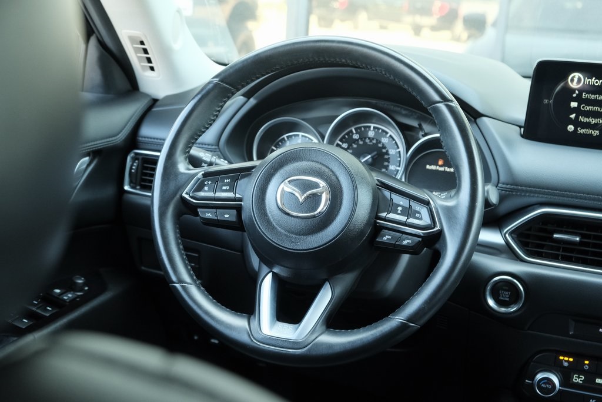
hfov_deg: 43.6
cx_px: 301
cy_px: 201
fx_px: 753
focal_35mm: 45
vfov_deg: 29.9
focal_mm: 30.2
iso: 2500
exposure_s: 1/125
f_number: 5
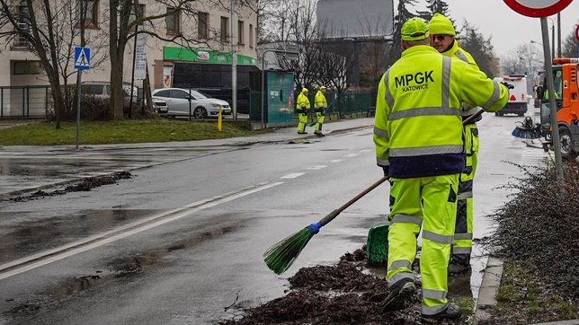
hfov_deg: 30.1
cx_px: 330
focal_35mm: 70
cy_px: 66
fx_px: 1075
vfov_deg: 17.1
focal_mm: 29
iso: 640
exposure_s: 1/2000
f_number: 4
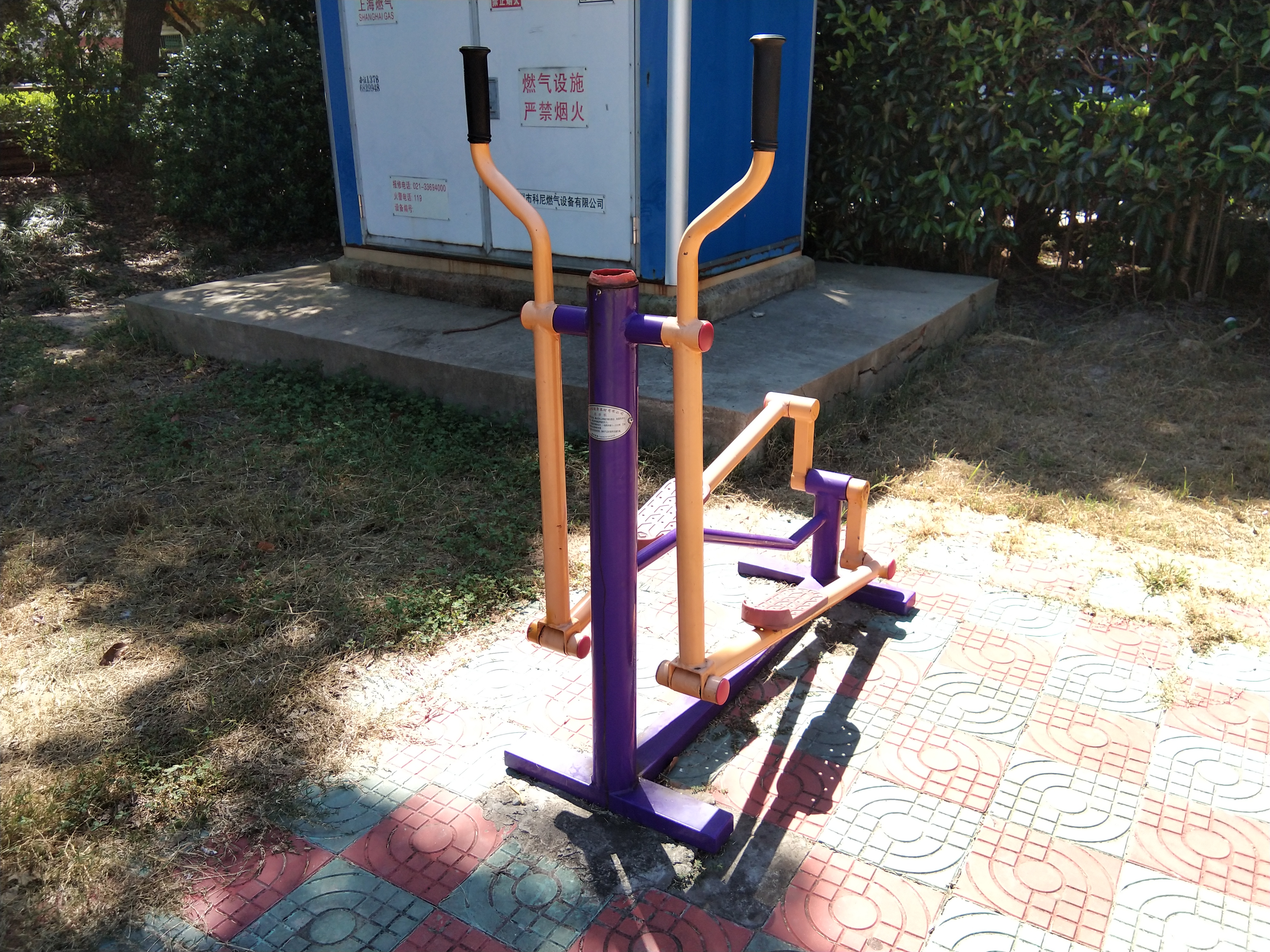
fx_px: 1137
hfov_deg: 58.4
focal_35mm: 31
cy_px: 476
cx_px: 635
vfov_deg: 45.4
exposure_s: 1/314
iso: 50
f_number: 2.2
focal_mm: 3.69
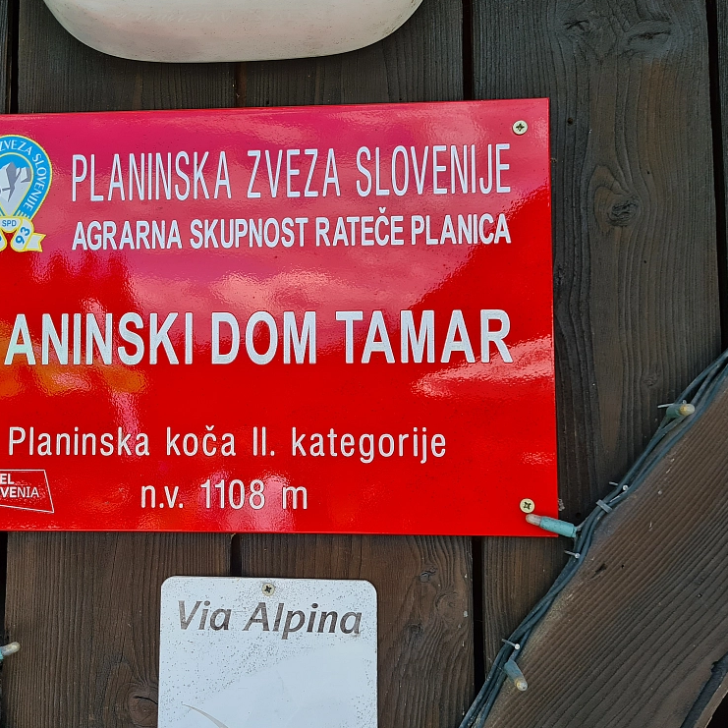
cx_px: 272
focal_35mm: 31
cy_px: 364
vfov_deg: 52.5
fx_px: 738
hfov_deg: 52.0
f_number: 1.8
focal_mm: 5.4
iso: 50
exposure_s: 1/922
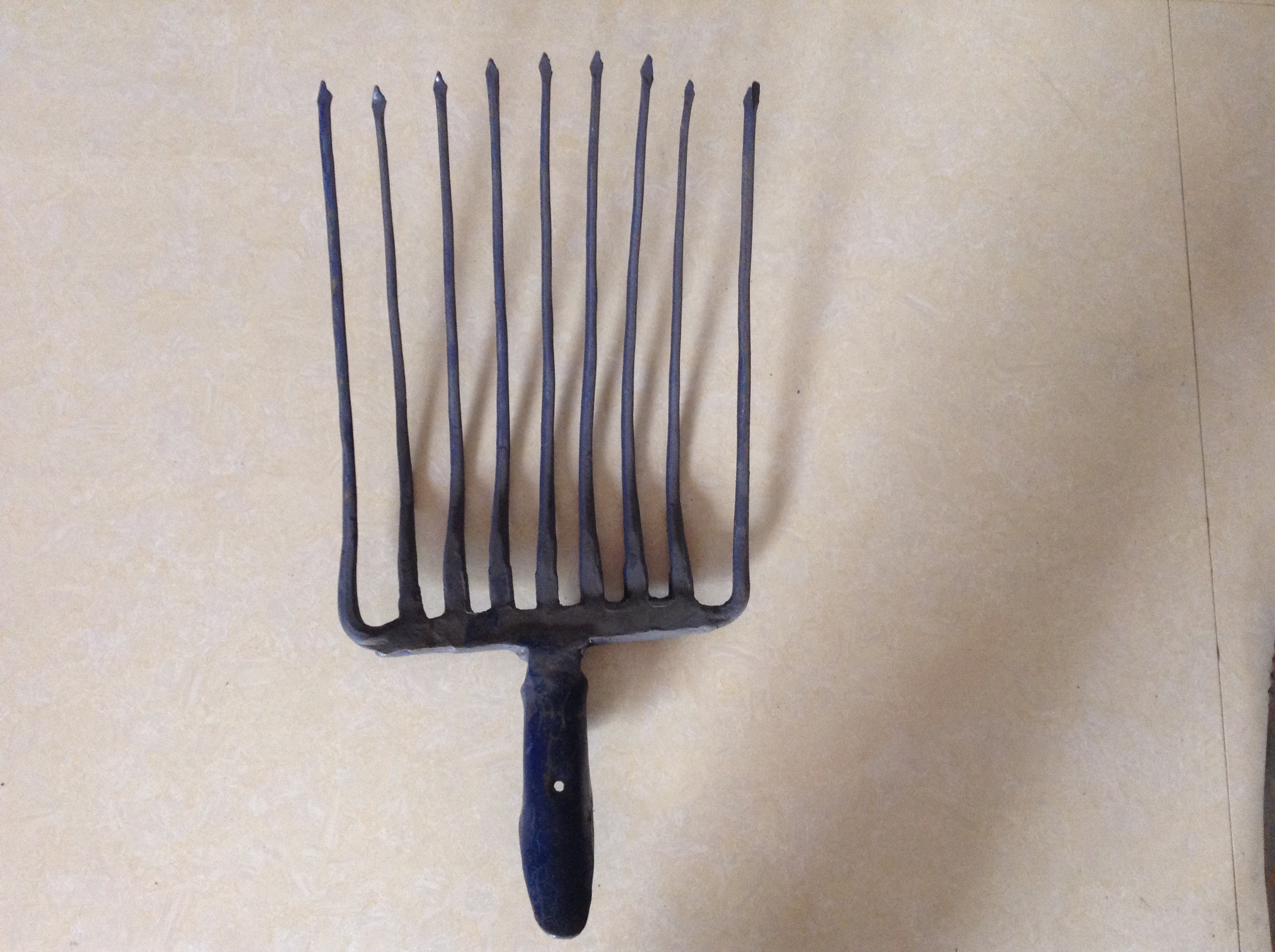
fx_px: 1214
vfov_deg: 42.8
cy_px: 476
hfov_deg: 55.4
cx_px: 638
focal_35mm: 33
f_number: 2.4
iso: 100
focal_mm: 3.3
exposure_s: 1/24
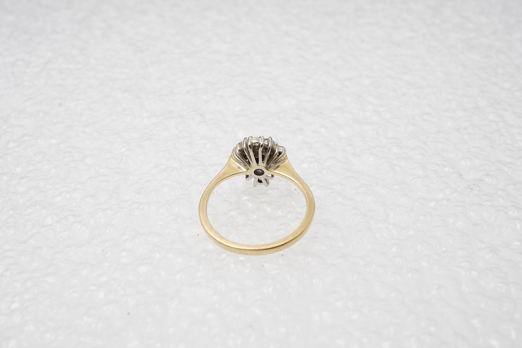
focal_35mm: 45
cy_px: 174
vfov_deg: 29.9
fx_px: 652
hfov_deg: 43.6
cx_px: 261
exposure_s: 1/125
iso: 500
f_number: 22
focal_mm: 30
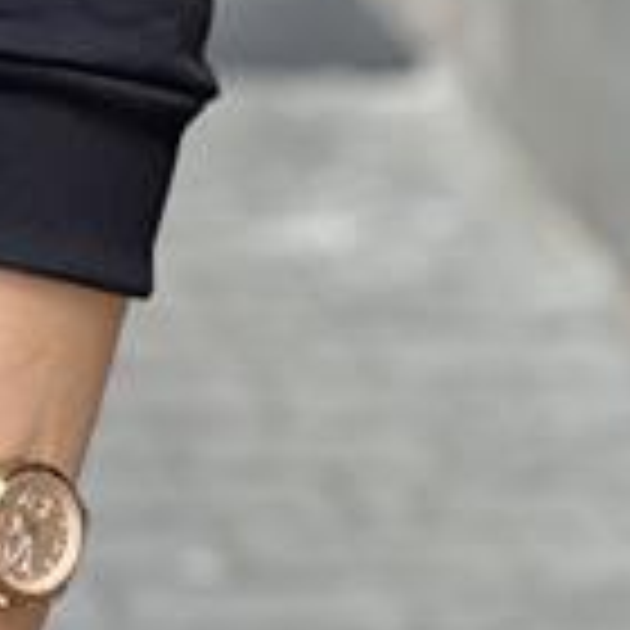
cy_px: -932
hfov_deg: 4.4
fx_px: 8030
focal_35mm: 390
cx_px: -562
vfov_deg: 4.4
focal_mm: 9
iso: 125
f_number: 2.8
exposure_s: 1/121
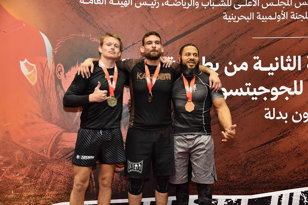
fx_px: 410
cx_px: 154
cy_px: 102
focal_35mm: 48
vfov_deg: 28.0
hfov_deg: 41.2
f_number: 4.2
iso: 1600
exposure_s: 1/125
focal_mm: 48
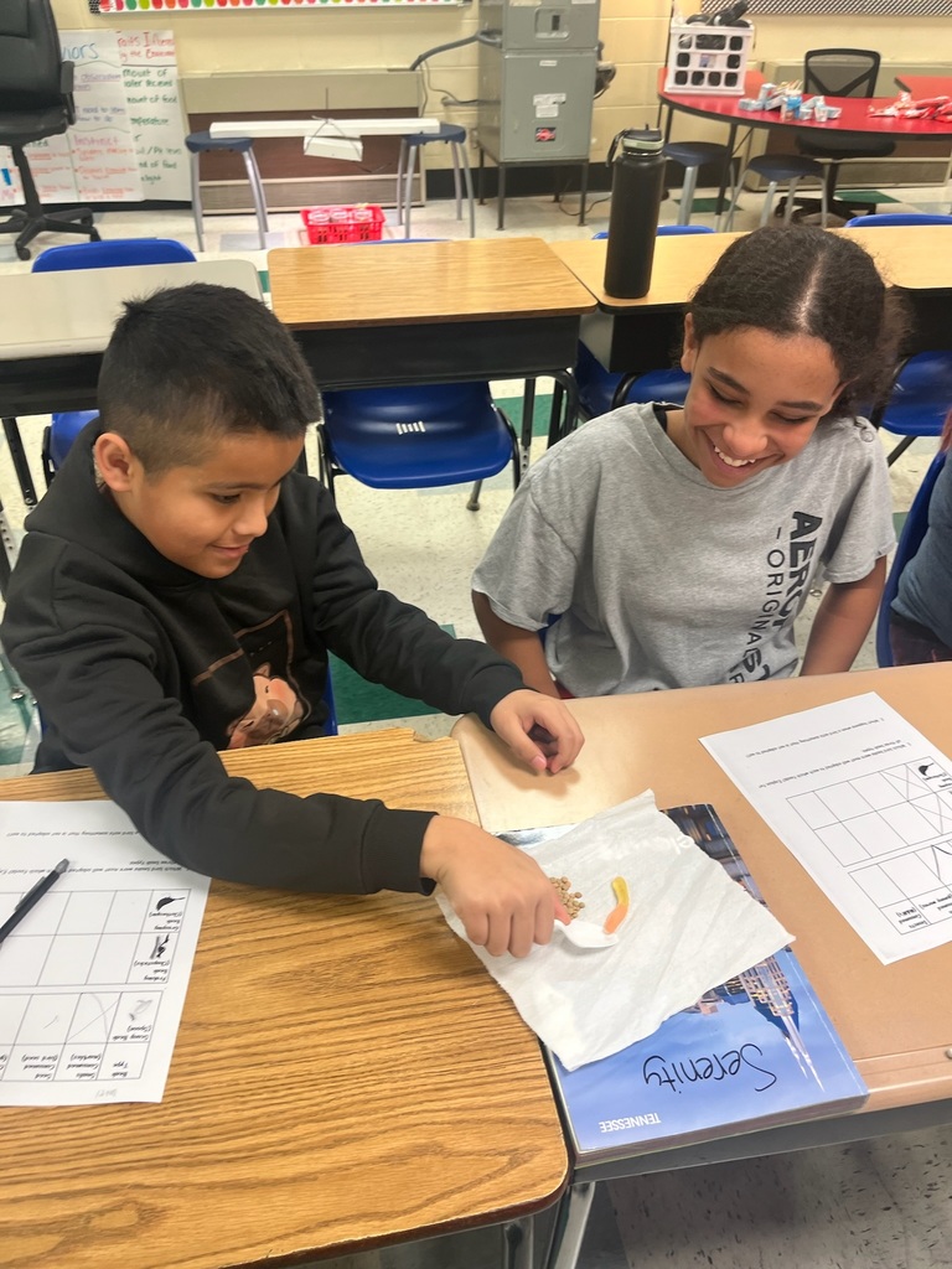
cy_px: 634
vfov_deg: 67.3
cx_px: 476
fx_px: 953
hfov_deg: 53.1
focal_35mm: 26
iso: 64
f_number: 1.6
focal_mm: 5.1
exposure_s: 1/60
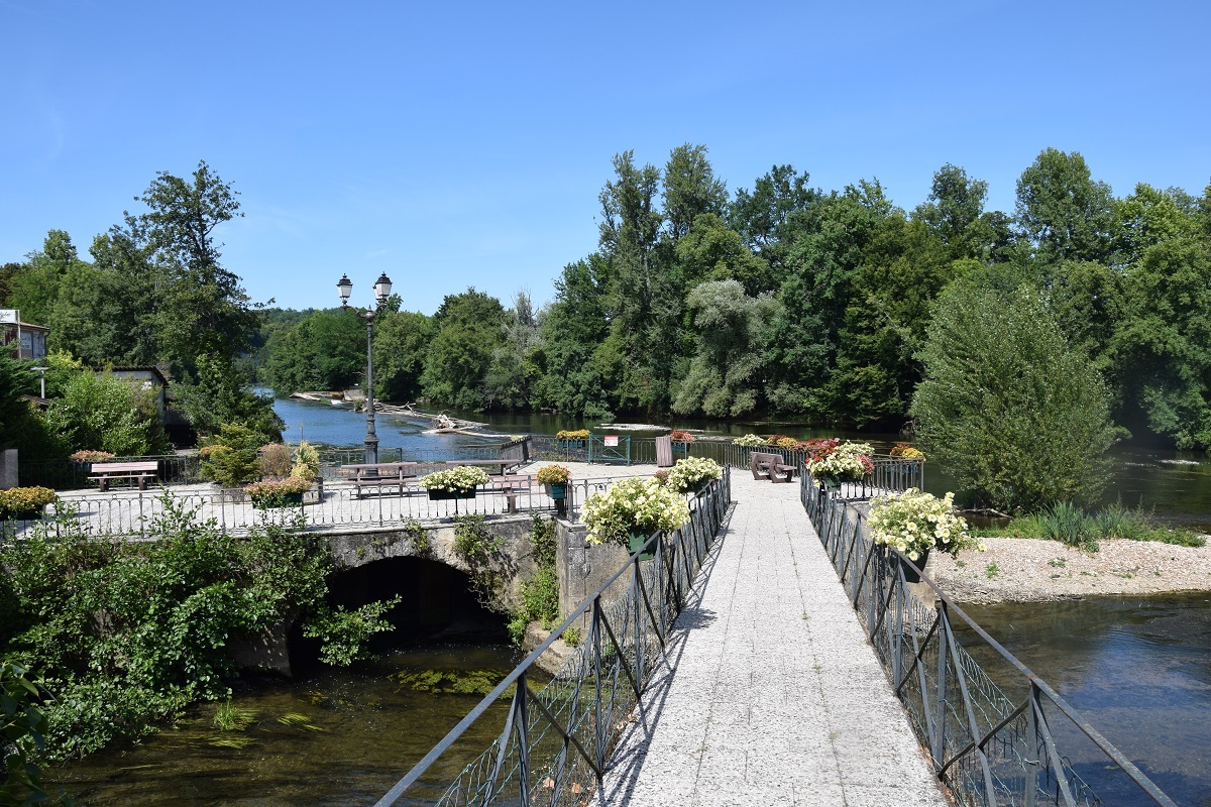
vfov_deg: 47.9
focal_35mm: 27
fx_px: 908
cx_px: 606
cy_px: 404
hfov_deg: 67.4
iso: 200
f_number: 9
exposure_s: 1/320
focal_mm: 18
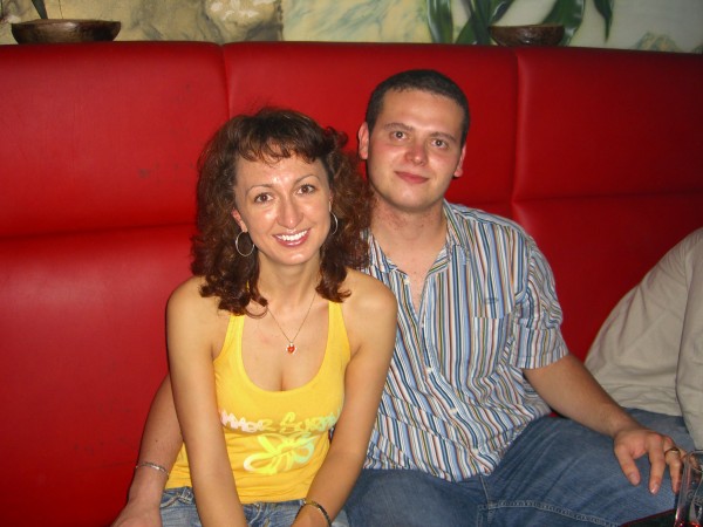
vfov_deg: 37.7
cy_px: 264
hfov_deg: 49.0
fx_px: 772
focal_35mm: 38
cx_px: 352
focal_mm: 7.9
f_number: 2.8
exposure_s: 1/60
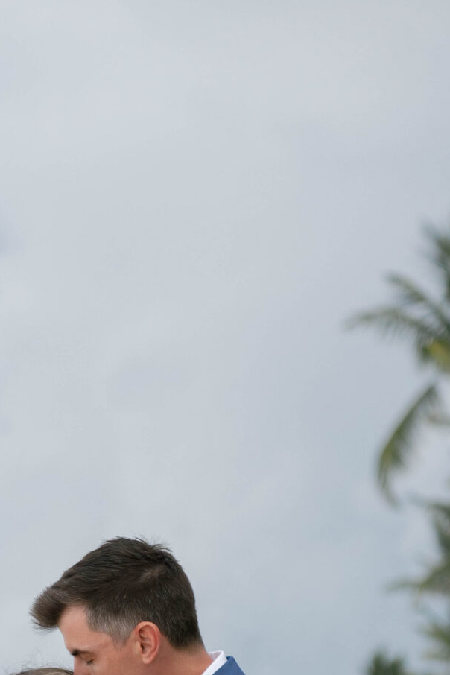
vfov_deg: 9.6
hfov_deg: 6.5
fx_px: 3975
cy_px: 778
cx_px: 80
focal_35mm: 212
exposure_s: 1/640
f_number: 2.8
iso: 320
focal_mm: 75
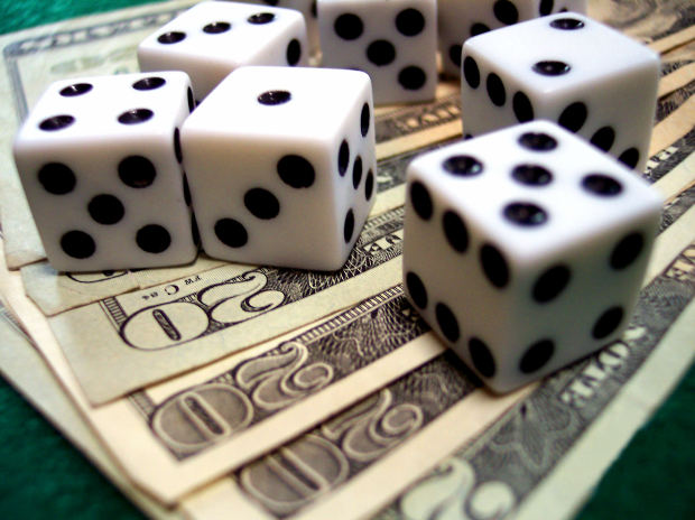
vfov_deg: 37.7
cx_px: 348
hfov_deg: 49.0
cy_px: 260
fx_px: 762
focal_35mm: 38
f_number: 2.8
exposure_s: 1/45
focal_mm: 8
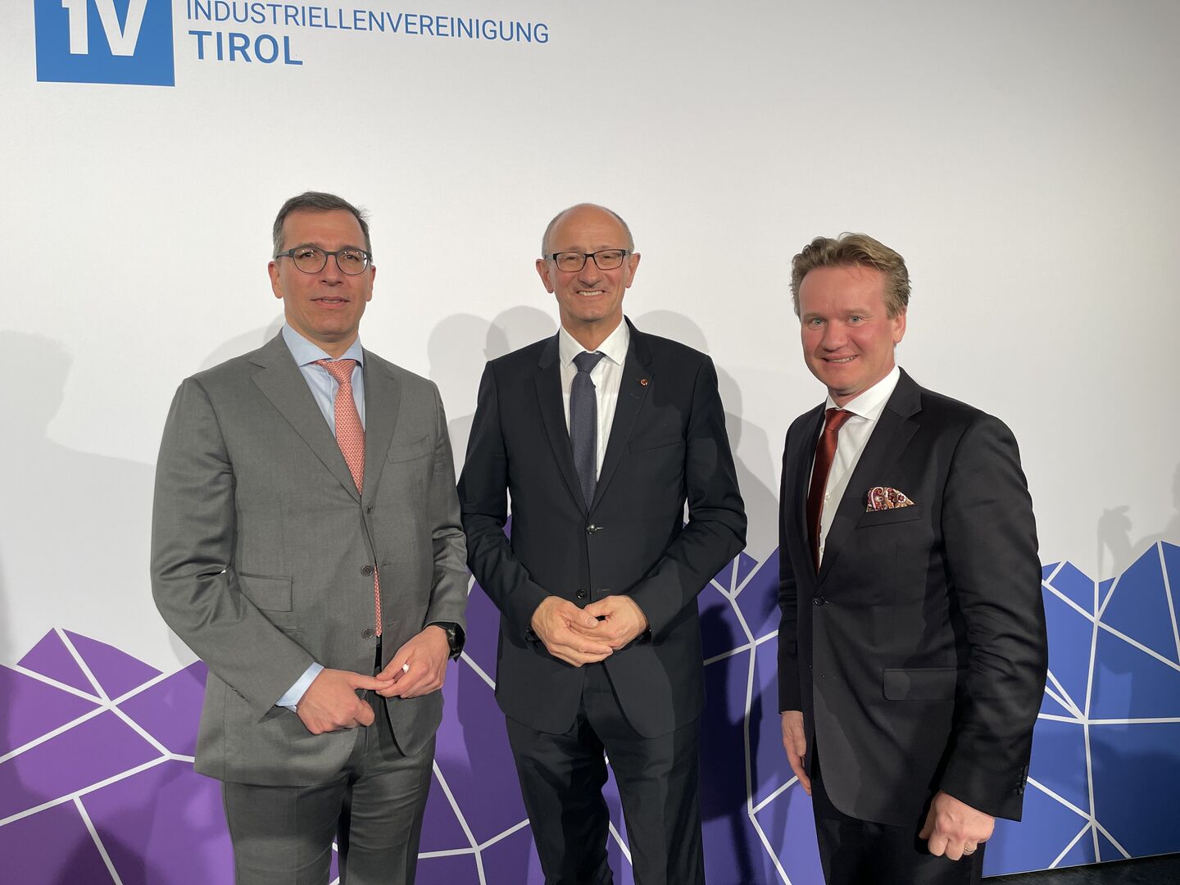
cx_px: 590
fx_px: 886
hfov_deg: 67.3
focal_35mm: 26
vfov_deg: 53.1
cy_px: 442
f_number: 1.6
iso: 64
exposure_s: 1/100
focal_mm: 4.2
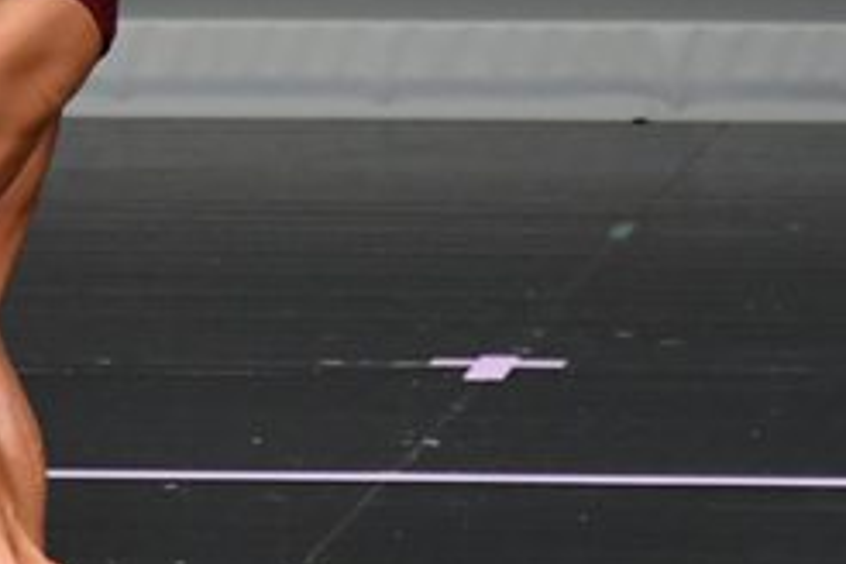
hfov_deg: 1.9
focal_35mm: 1086
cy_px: 14
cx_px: 40
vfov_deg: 1.3
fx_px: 25519
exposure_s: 1/400
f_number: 5.6
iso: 4000
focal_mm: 230
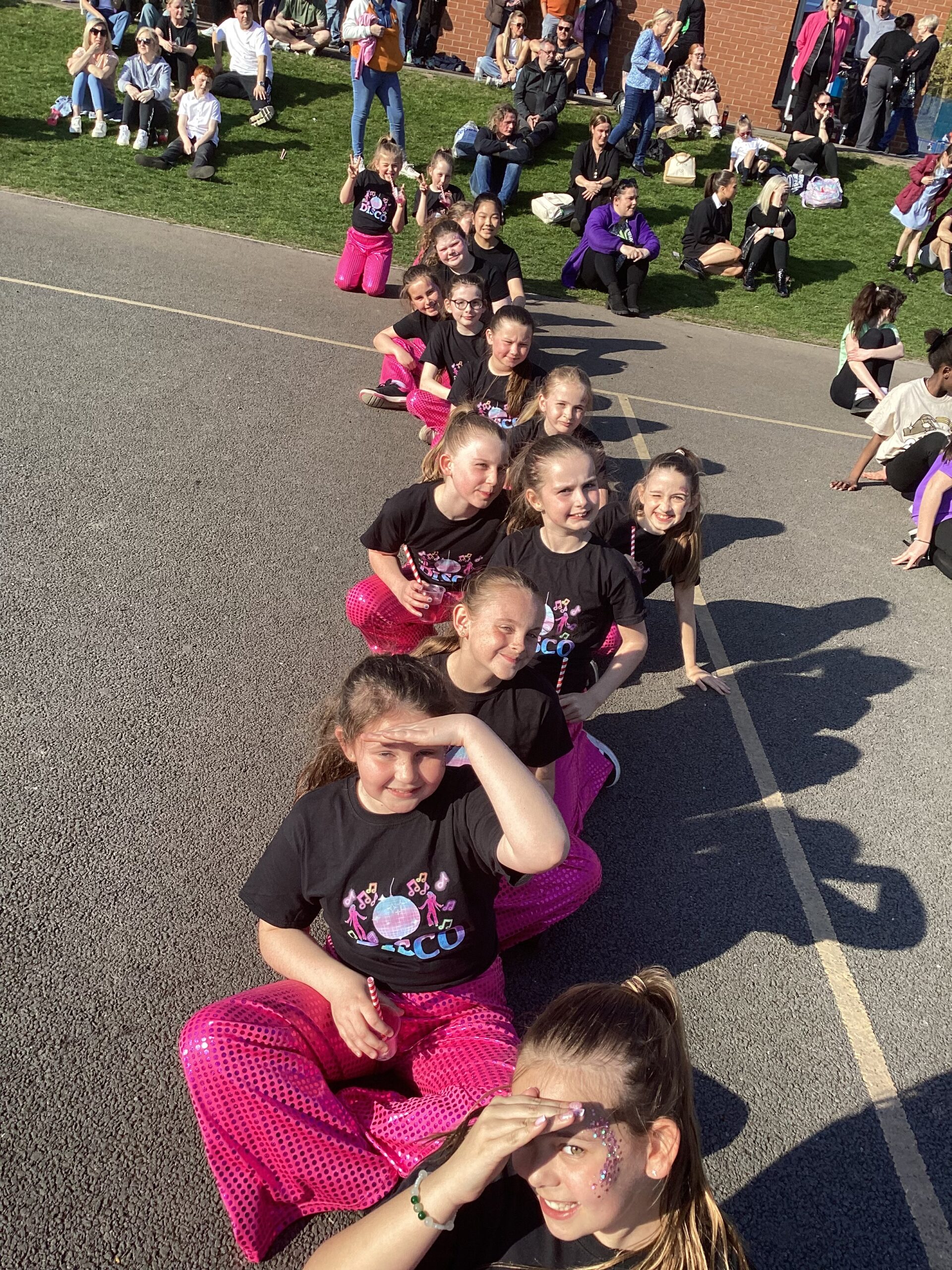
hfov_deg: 45.4
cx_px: 476
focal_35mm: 31
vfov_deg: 58.4
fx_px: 1137
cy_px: 635
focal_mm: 3.3
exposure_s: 1/981
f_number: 2.4
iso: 25
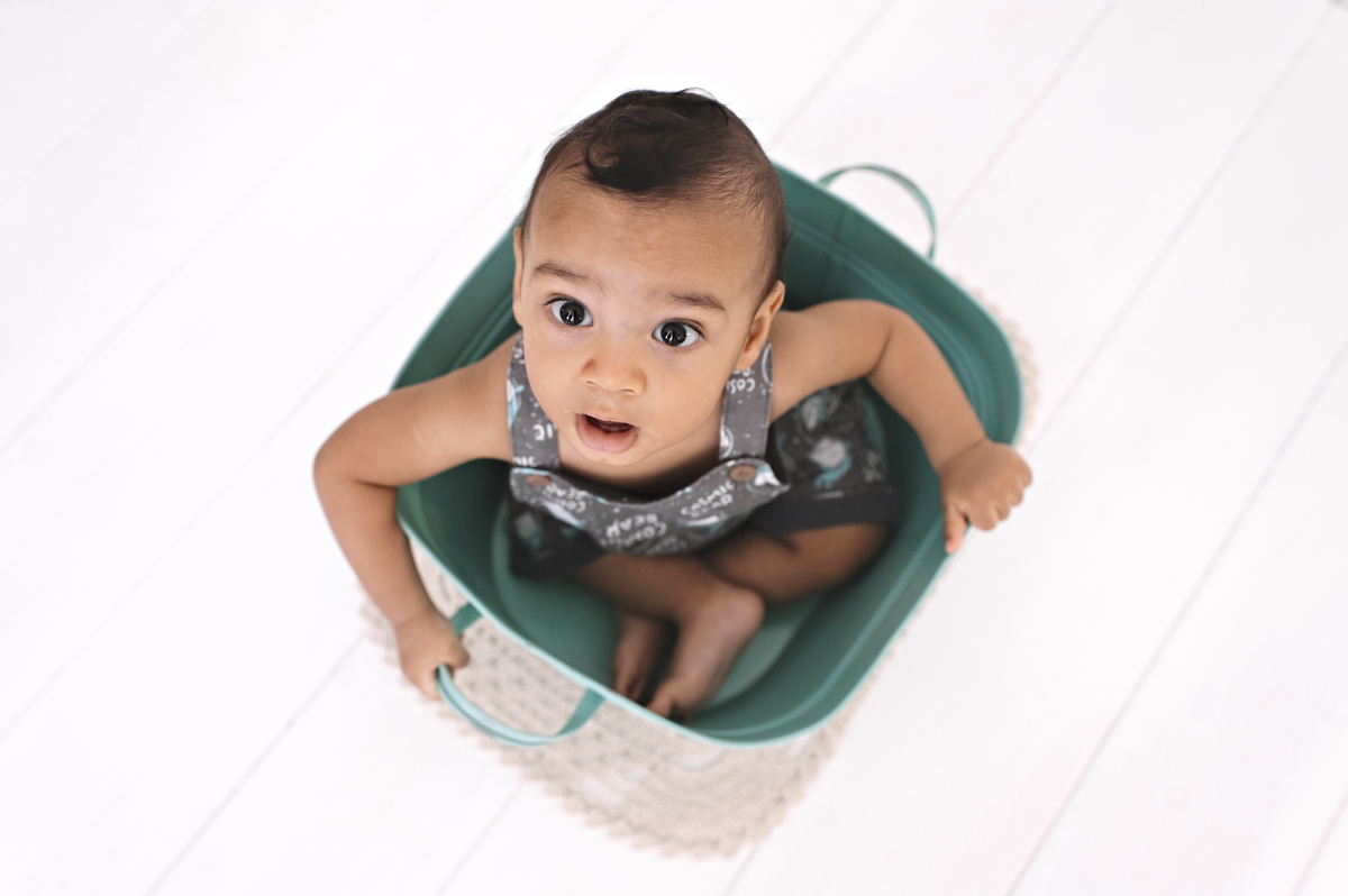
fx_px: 1309
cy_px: 448
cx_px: 674
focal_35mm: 35
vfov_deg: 37.8
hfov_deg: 54.5
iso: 640
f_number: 3.5
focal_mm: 35
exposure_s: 1/200
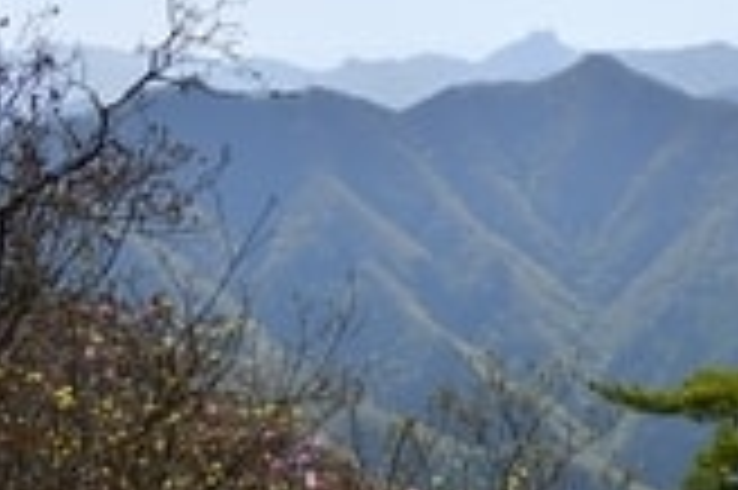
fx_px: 1577
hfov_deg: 23.2
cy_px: 562
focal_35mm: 77
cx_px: 976
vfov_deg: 17.0
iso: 800
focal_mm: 28
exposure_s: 1/800
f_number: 16
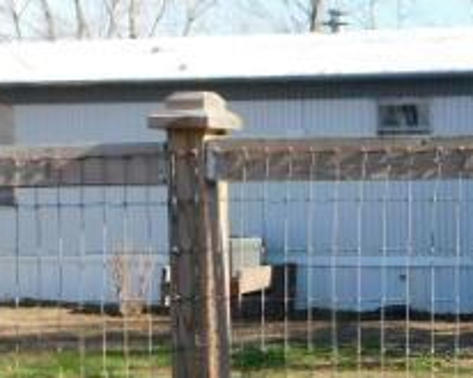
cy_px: 293
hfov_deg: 16.9
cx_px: 563
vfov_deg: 14.1
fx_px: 1527
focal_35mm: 109
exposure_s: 1/500
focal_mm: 6.3
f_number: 3.5
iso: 125
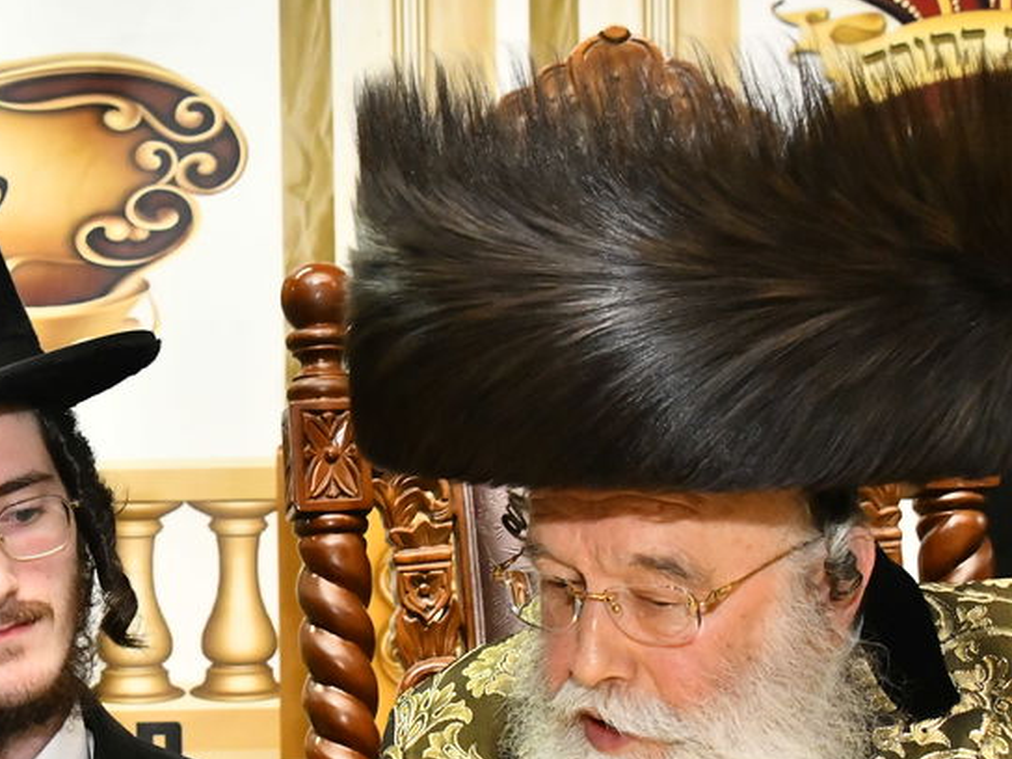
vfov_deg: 15.7
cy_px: 488
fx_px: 2748
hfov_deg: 20.6
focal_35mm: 94
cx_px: 173
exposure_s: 1/125
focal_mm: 38
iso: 3200
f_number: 5.6
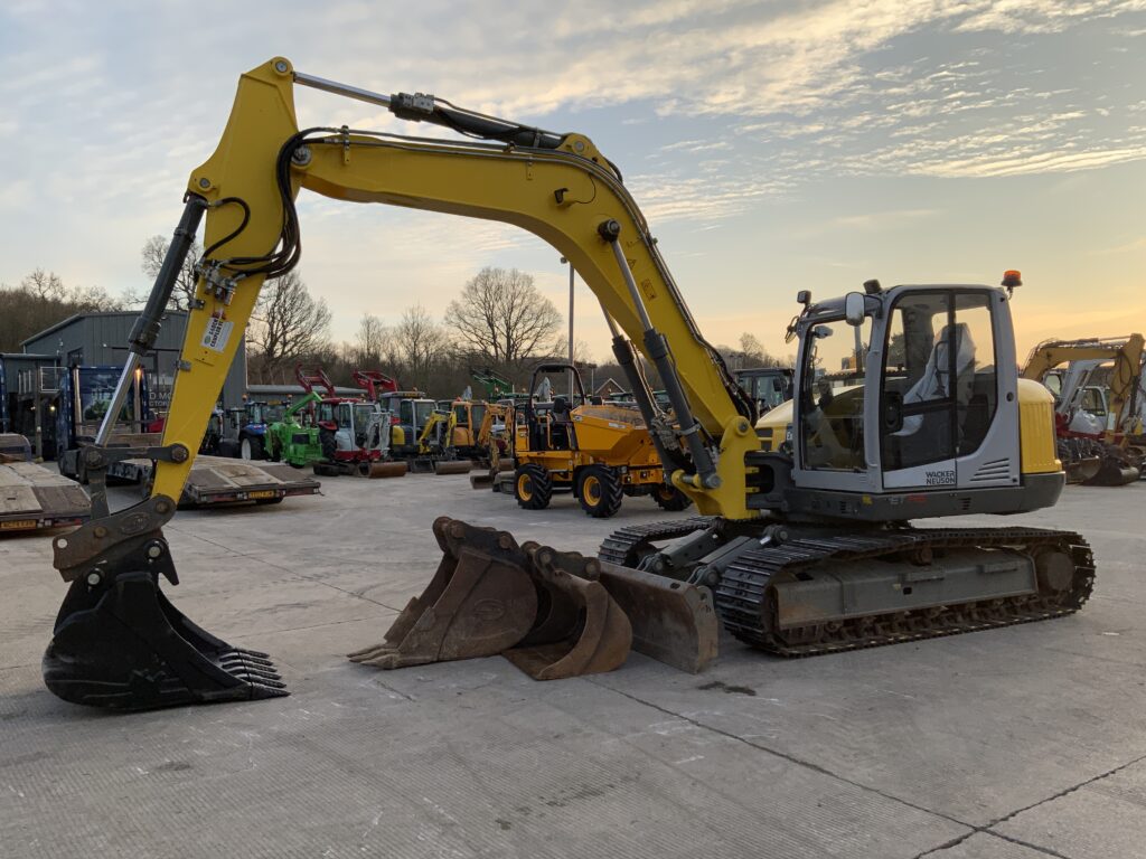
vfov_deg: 48.2
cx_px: 573
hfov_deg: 61.7
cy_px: 430
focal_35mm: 29
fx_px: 960
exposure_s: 1/461
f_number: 1.8
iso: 16
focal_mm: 3
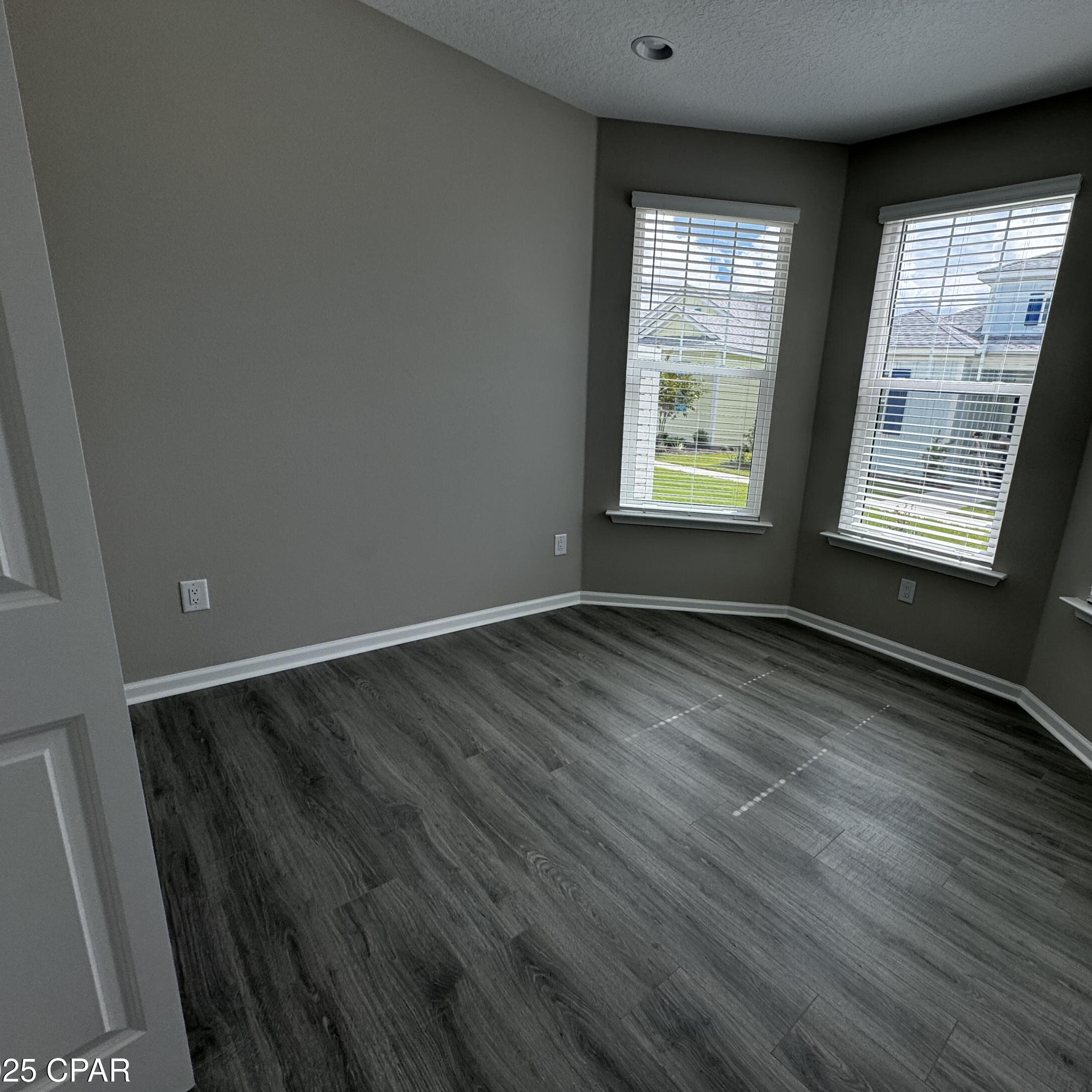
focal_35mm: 17
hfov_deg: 82.2
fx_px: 607
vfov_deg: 84.0
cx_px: 691
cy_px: 560
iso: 40
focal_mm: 2.22
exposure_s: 1/416
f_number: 2.2
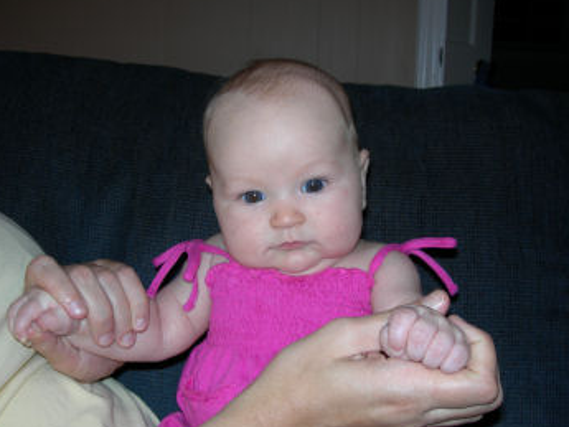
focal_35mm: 44
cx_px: 295
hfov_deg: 42.9
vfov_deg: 32.9
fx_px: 724
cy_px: 209
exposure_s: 1/60.1
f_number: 2.8
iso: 50
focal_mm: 7.8
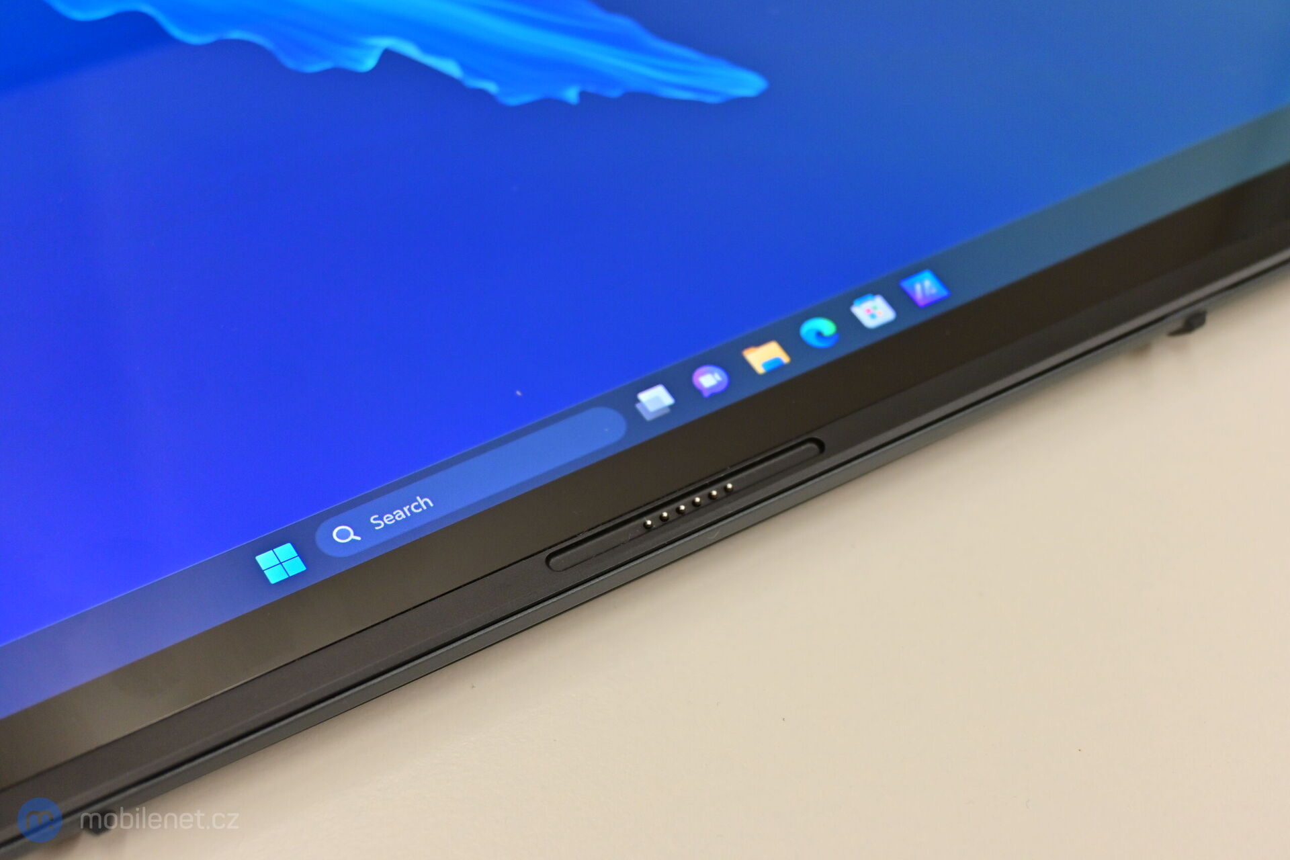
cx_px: 645
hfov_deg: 34.2
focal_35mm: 58
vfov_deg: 23.2
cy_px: 430
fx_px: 2096
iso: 400
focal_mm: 39
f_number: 5.6
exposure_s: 1/40
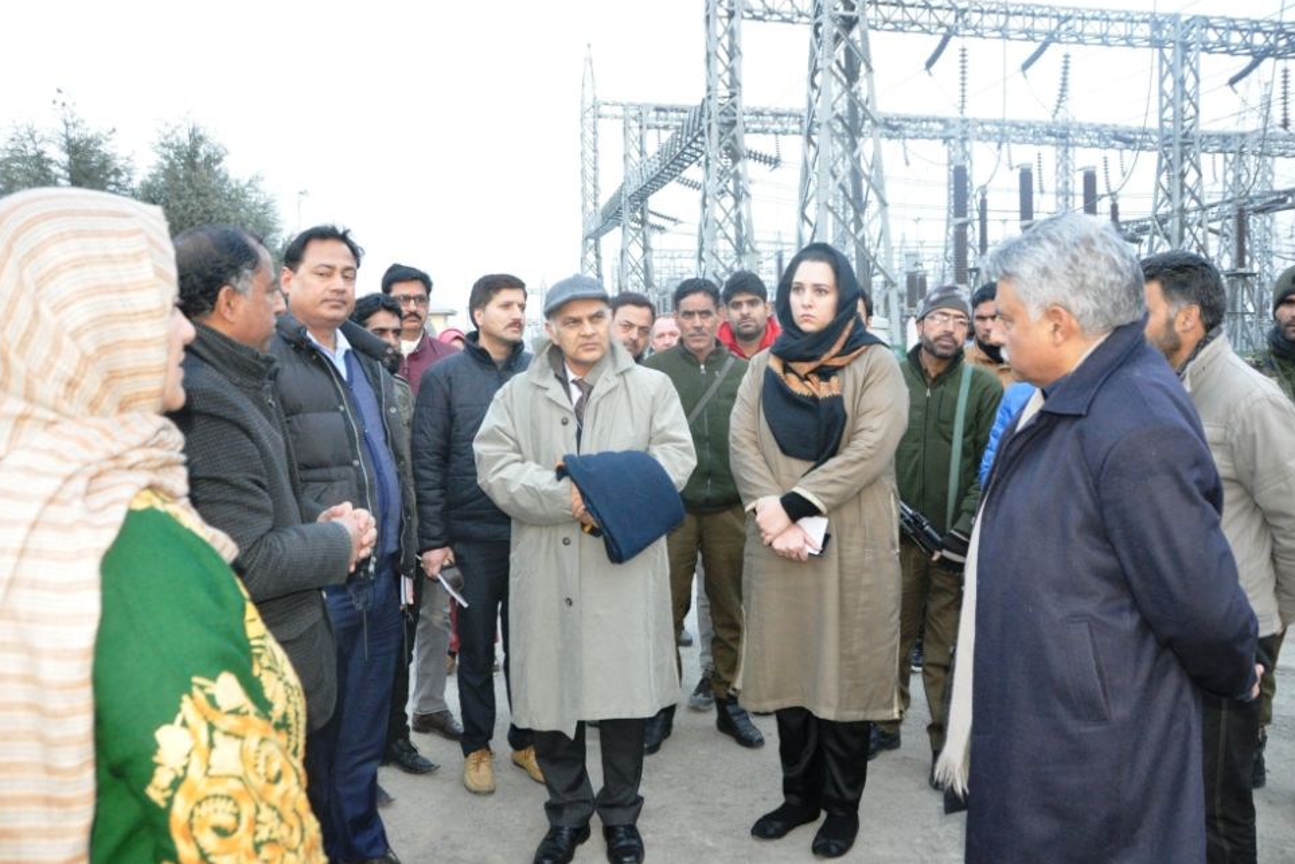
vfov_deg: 46.4
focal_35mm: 28
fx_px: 1007
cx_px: 641
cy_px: 435
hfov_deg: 65.5
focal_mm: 18
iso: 2000
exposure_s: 1/160
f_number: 5
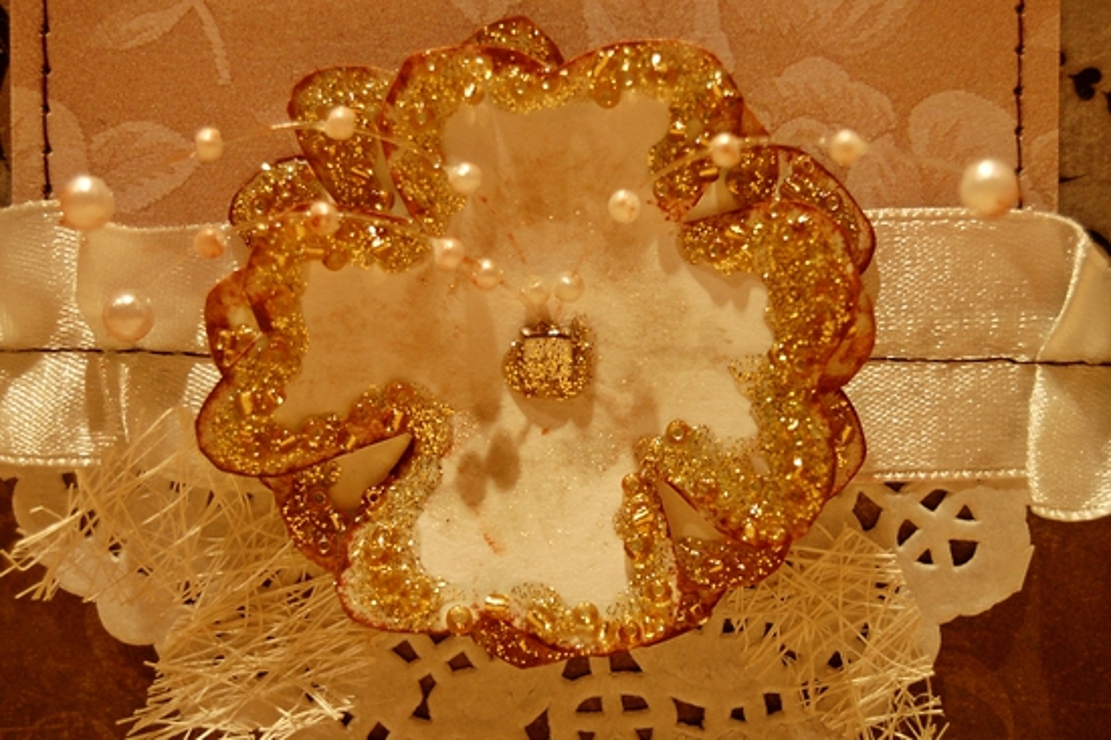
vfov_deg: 16.5
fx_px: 2544
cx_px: 556
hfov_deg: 24.6
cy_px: 370
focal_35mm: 82
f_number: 5.6
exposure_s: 1/50
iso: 800
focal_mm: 55
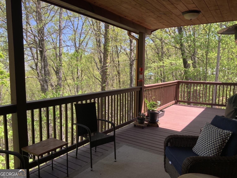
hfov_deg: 61.7
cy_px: 89
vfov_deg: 48.2
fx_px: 199
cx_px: 118
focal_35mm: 29
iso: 16
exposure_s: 1/316
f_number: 1.8
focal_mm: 3
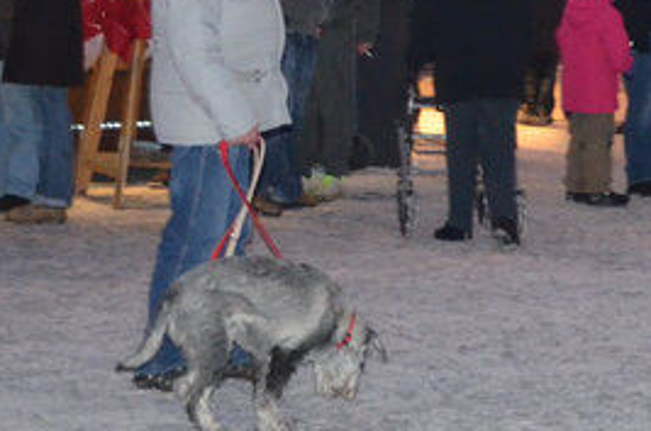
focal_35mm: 146
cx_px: 956
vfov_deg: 9.1
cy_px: -263
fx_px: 2635
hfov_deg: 13.3
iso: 2500
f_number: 4
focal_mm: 26
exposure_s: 1/60
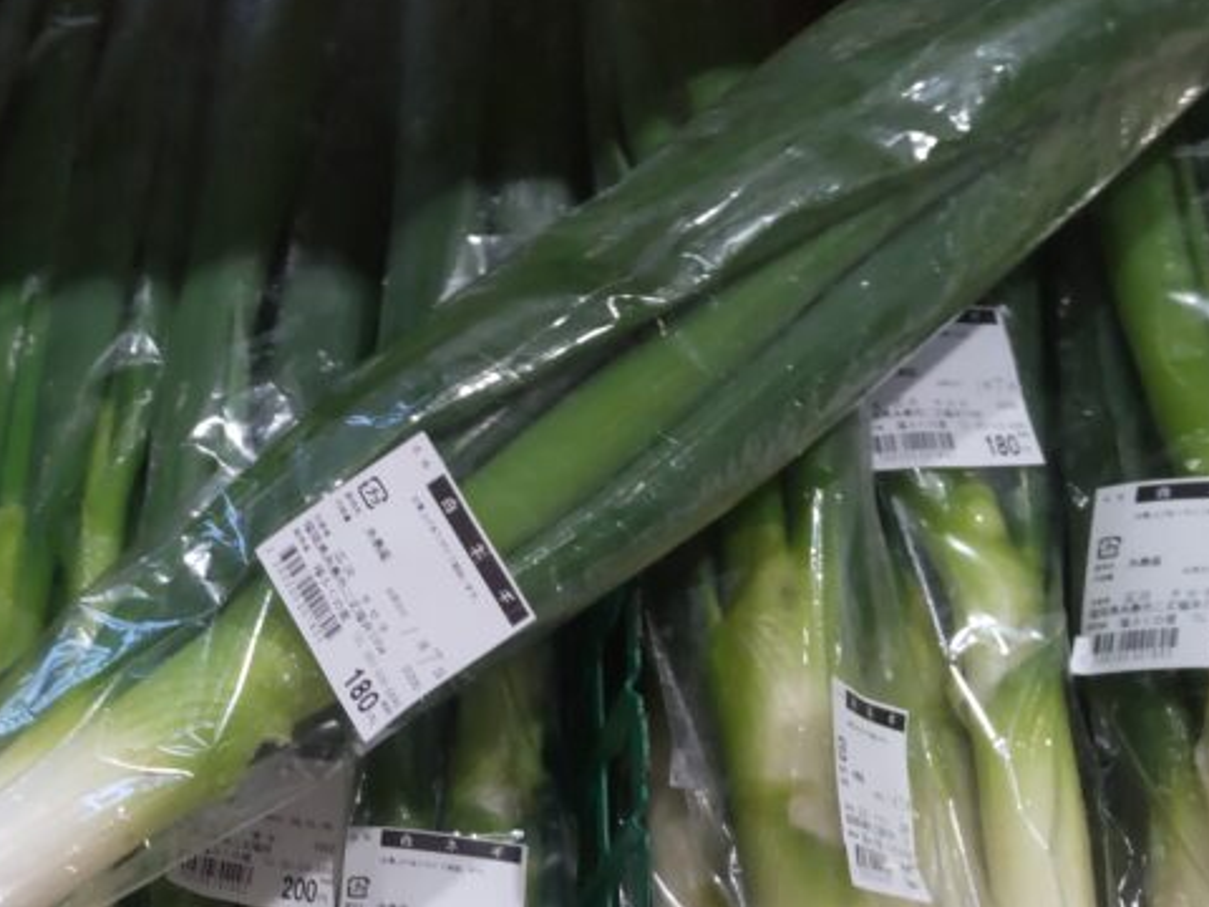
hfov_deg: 37.2
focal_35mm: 48
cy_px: 809
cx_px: 133
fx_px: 1676
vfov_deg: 29.1
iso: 159
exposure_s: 1/60
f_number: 2
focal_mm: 3.43
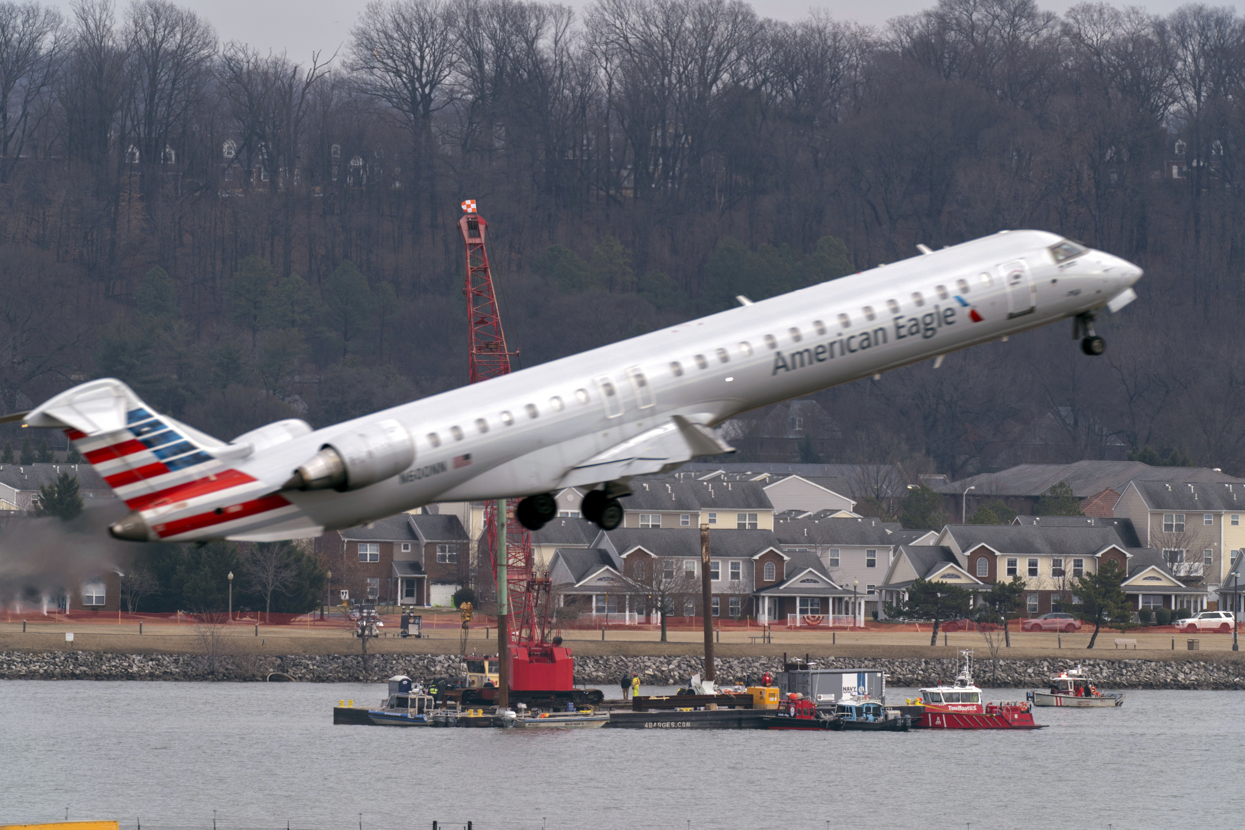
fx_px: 29048
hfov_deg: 2.5
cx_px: 622
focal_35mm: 840
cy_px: 415
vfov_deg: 1.6
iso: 250
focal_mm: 840
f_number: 5.6
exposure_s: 1/500
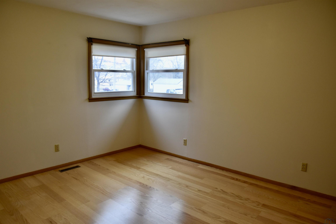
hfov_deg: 73.7
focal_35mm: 24
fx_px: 224
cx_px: 168
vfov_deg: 53.1
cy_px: 112
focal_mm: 16
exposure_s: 1/80
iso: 400
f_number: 4.5
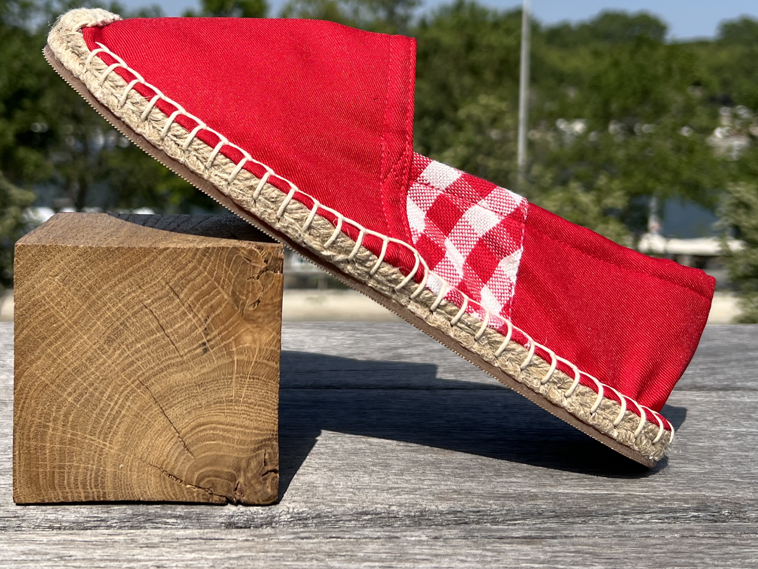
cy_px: 134
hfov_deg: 38.7
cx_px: 303
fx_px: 1073
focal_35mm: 49
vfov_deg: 29.2
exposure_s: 1/6211
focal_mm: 5.7
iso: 50
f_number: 1.5
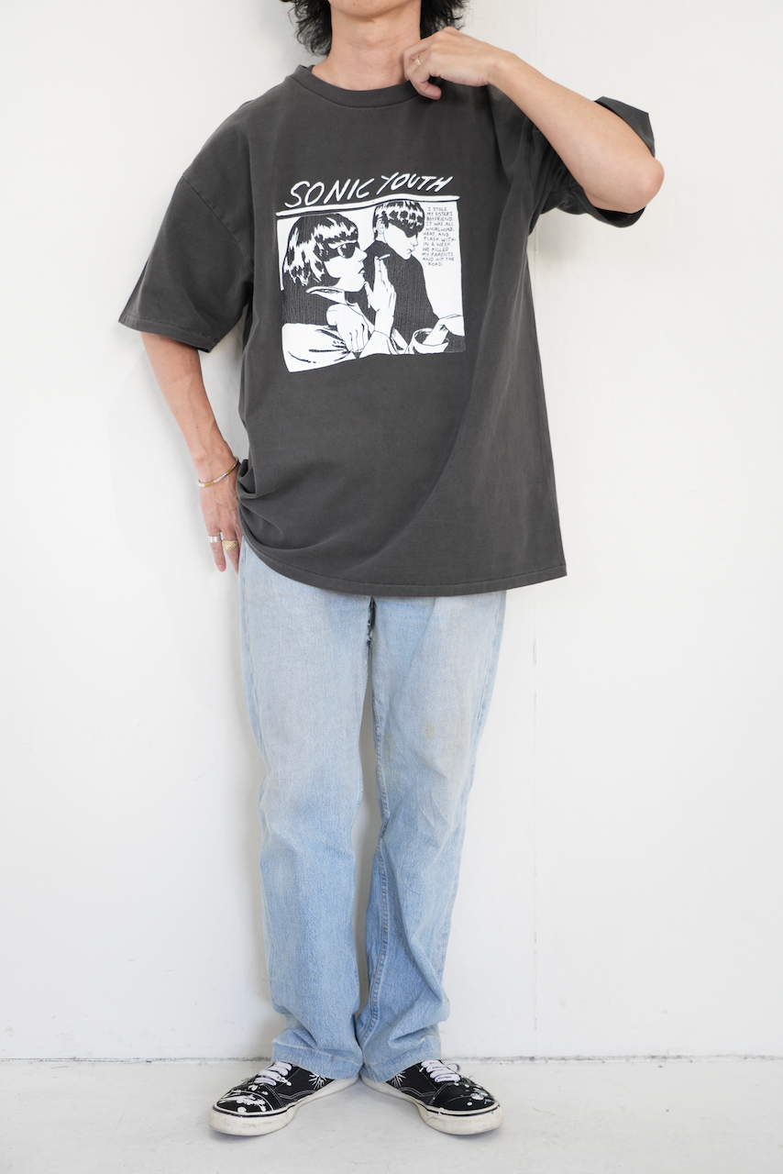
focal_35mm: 42
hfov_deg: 31.9
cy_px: 587
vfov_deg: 46.4
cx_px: 392
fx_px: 1369
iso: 500
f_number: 4
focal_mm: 42
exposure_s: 1/50
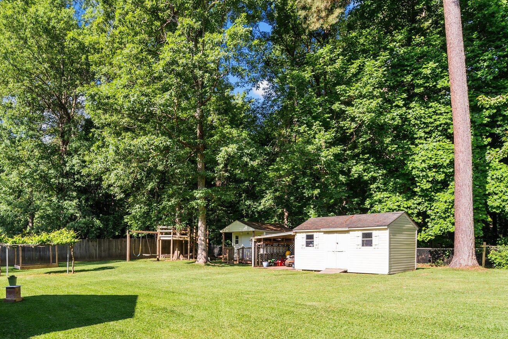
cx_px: 189
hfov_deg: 70.3
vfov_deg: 49.6
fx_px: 353
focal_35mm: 25
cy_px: 245
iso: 100
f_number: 4
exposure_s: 1/60
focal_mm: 16
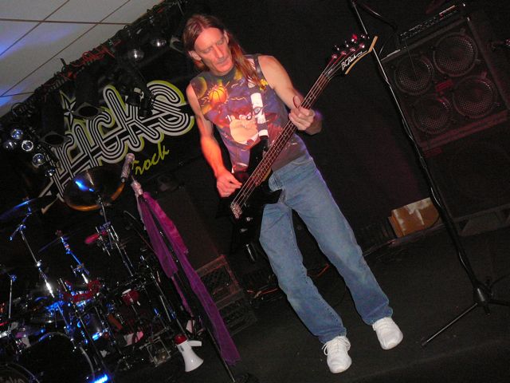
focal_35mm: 35
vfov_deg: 40.7
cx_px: 255
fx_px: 516
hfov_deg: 52.6
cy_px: 192
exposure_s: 1/8
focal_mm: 5.2
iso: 320
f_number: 2.8
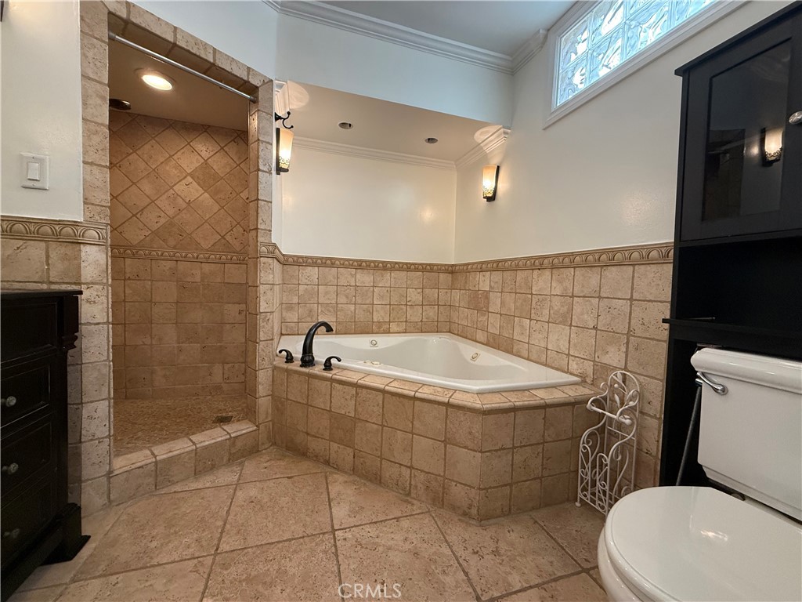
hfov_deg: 102.1
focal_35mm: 14
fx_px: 324
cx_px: 401
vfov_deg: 85.7
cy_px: 301
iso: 320
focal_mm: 2.22
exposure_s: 1/60
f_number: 2.2
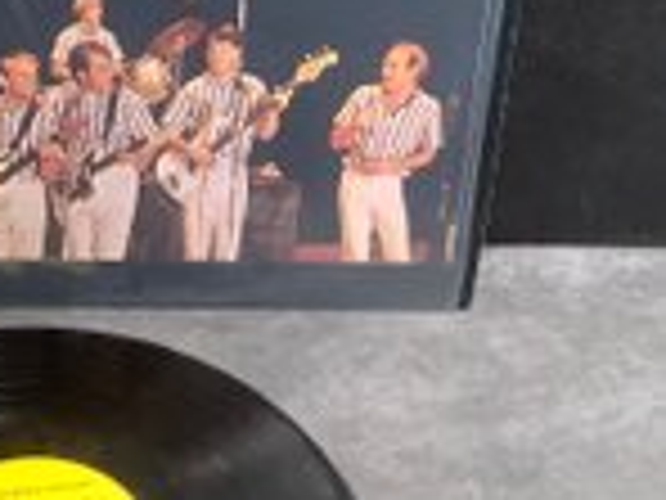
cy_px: 264
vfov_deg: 20.4
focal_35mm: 72
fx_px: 1385
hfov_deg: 26.3
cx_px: 92
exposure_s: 1/60
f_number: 2.4
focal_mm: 3.3
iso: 200
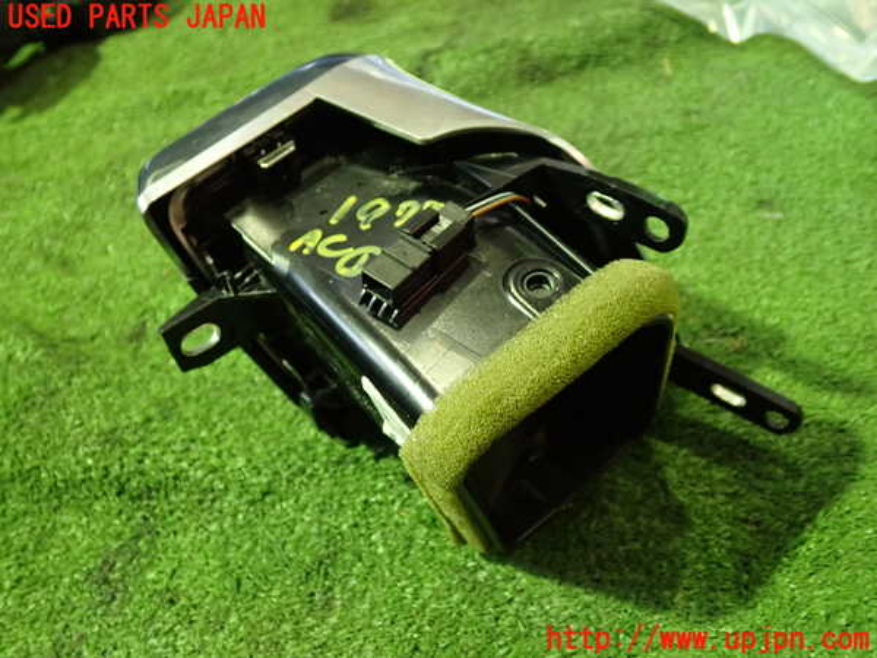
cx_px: 438
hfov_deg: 56.8
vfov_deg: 44.2
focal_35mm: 32
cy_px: 329
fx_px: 811
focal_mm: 5.79
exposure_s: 1/25
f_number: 2.4
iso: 800
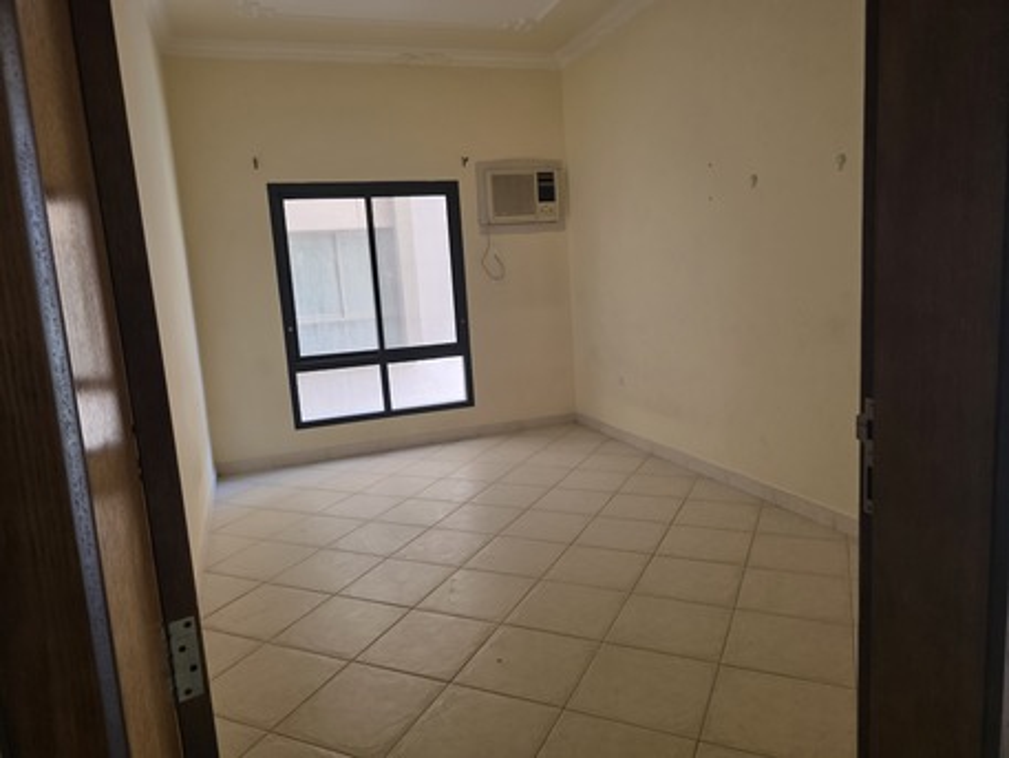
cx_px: 504
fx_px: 671
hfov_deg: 73.9
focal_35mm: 23
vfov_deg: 58.9
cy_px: 379
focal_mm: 6.3
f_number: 1.7
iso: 250
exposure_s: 1/120
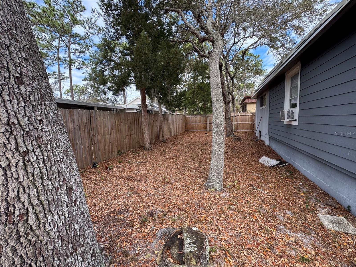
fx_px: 144
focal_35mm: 14
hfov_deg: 102.1
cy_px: 134
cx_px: 178
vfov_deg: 85.7
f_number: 2.2
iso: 40
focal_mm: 2.22
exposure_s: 1/222
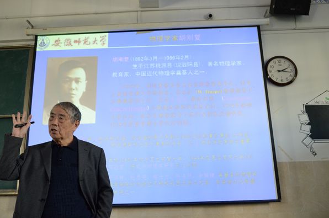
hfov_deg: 53.2
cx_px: 157
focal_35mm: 36
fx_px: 328
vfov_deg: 36.7
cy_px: 109
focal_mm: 22
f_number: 5.6
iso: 2200
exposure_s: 1/60
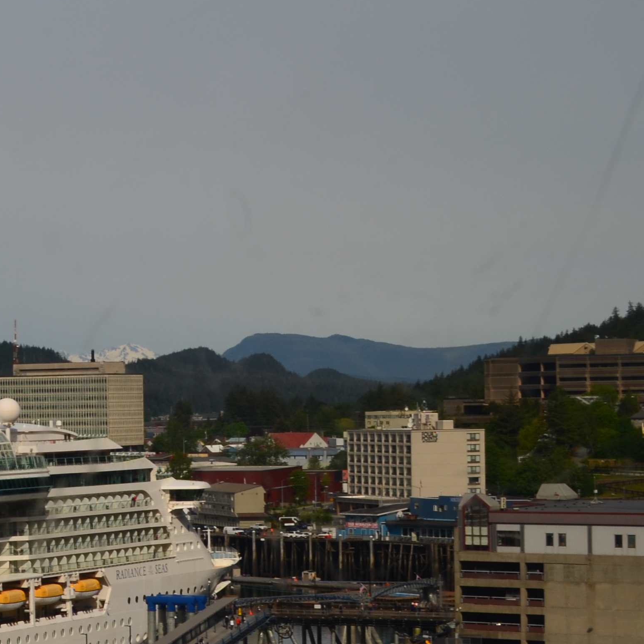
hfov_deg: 13.4
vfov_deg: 14.3
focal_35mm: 122
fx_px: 2568
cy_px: 398
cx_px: -338
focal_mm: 30
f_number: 11
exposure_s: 1/160
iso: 100
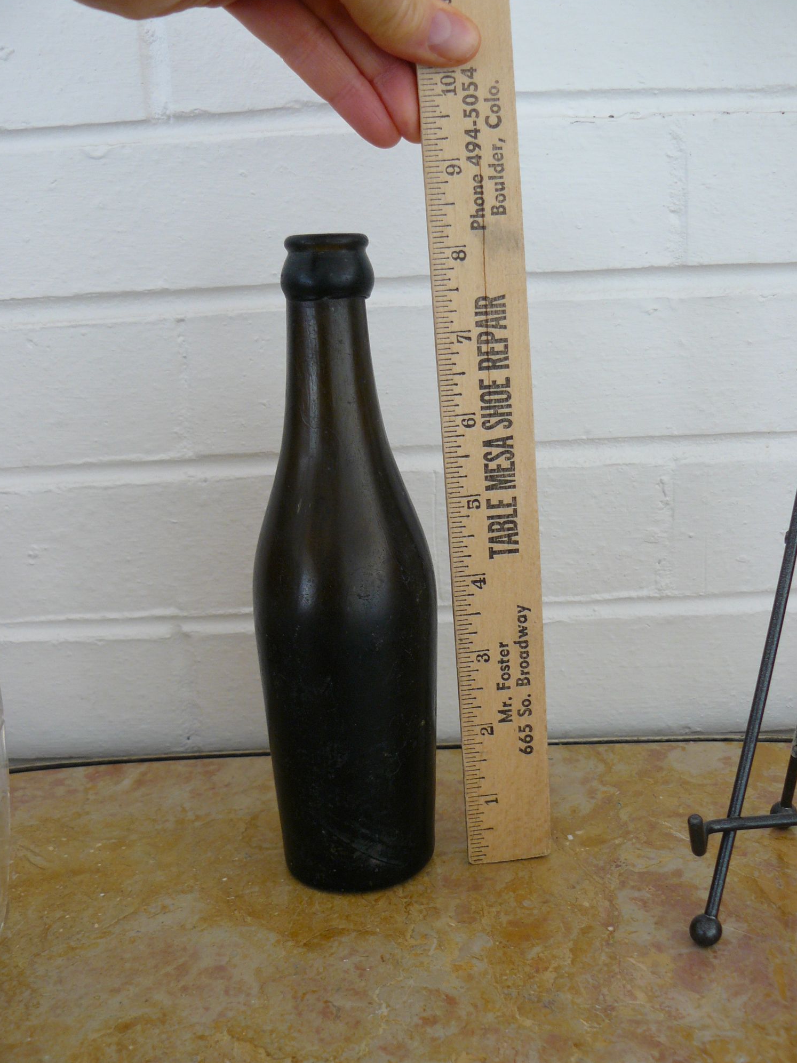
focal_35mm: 37
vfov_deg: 50.1
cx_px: 406
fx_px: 1136
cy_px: 538
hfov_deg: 38.7
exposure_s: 1/40
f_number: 2.8
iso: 100
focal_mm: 6
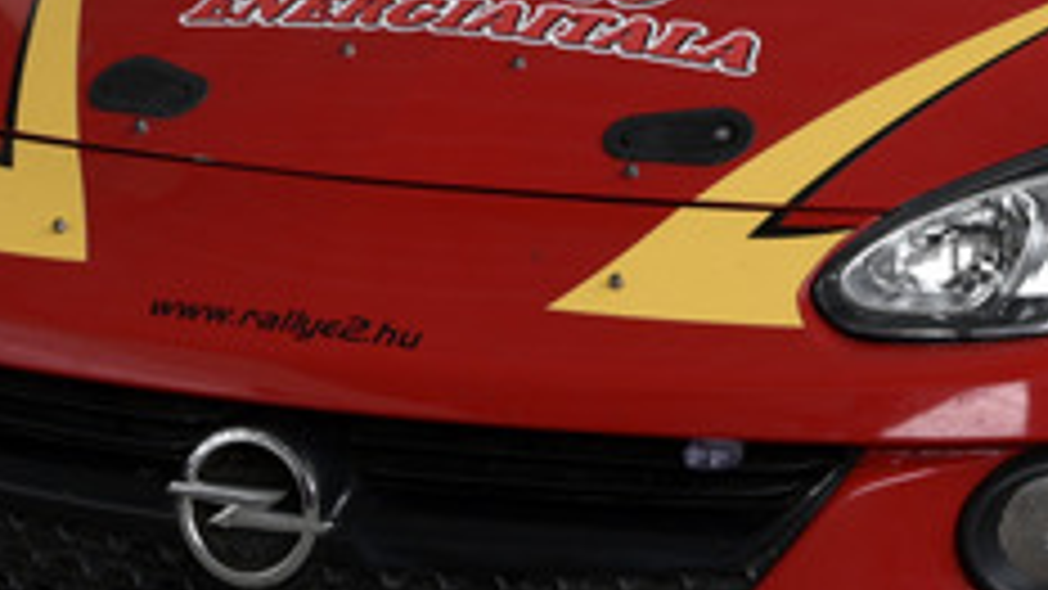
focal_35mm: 175
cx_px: 1286
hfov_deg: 12.0
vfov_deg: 6.9
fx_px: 4862
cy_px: -56
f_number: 9
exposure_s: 1/125
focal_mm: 38
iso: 100
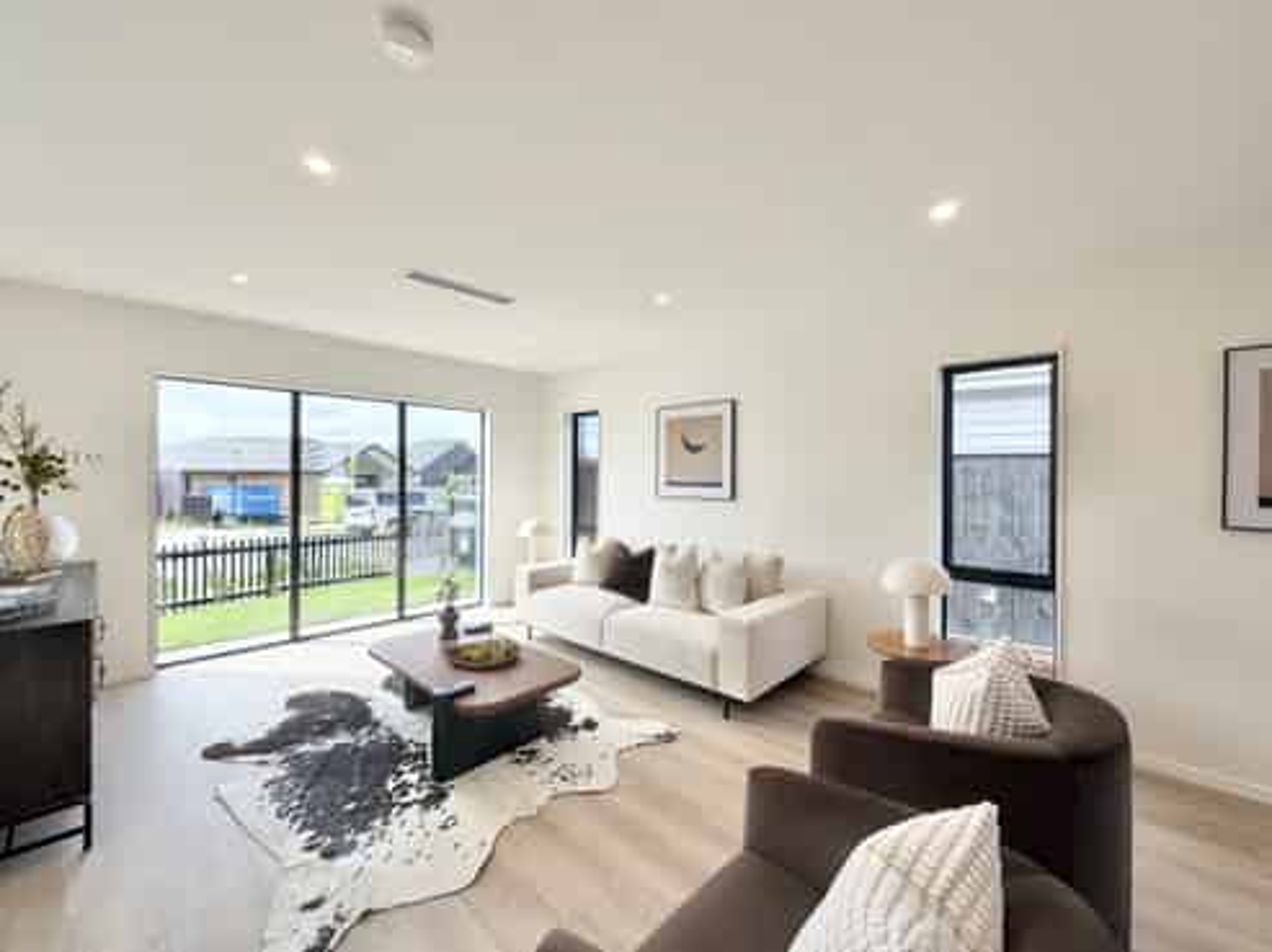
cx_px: 636
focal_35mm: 14
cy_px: 476
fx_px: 514
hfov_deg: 102.1
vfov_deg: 85.6
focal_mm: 2.22
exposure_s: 1/502
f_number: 2.2
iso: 50
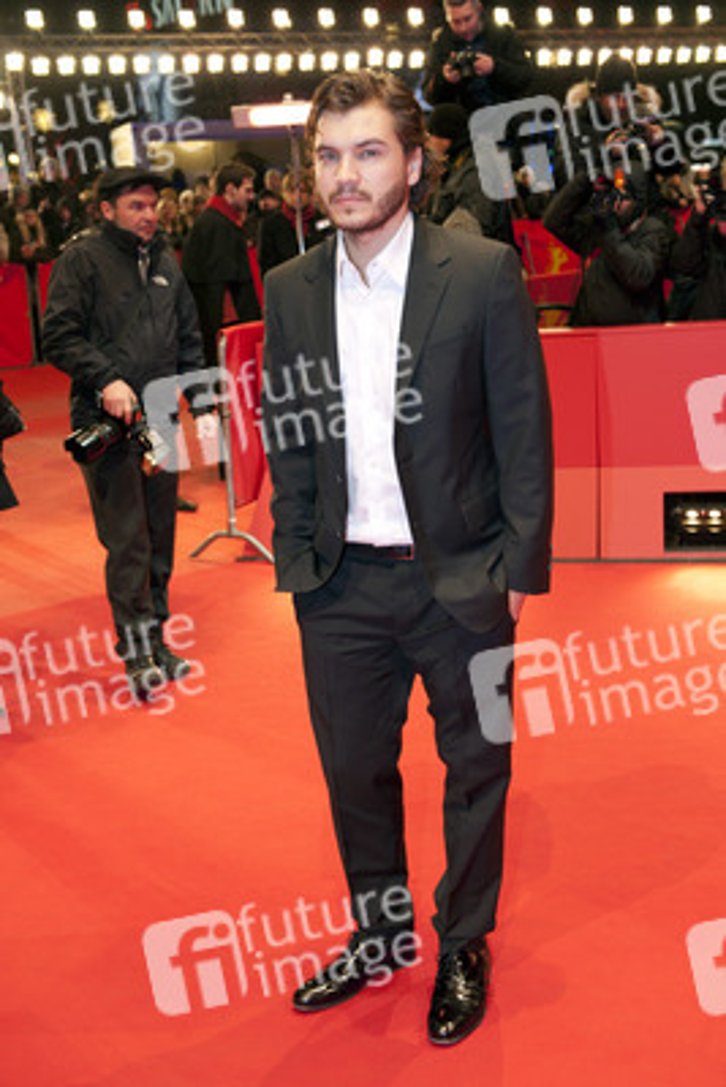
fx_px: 1209
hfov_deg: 33.4
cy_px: 544
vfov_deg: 48.4
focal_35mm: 40
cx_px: 363
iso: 1000
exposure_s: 1/160
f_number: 4.5
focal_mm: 40
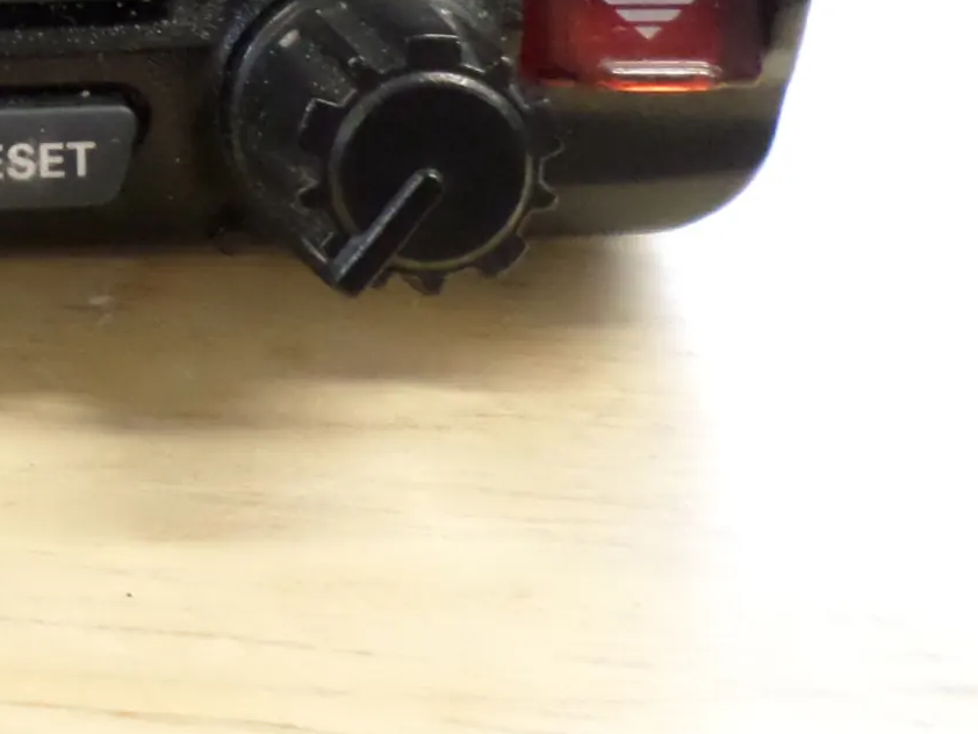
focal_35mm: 76
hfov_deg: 22.2
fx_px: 2148
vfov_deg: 17.7
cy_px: -319
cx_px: -396
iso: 320
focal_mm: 4.5
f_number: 2.5
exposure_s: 1/30
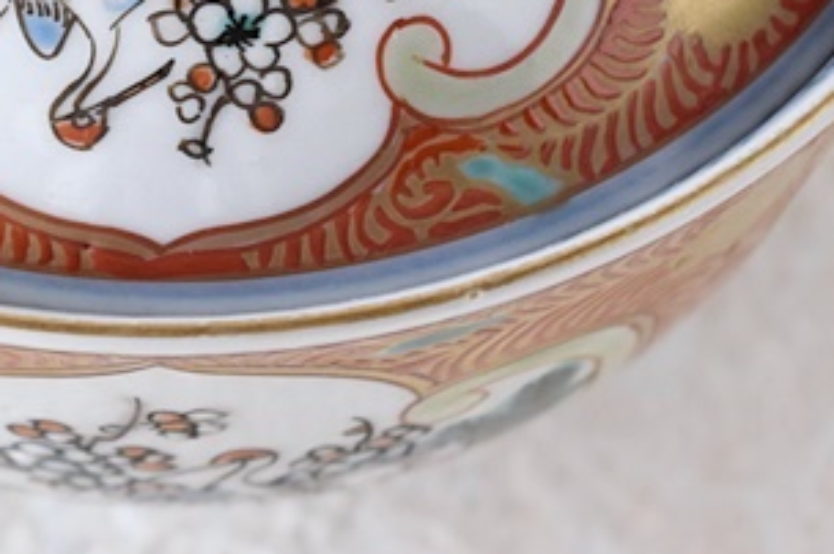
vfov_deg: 6.3
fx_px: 5029
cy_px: -34
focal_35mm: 217
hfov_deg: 9.4
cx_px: 107
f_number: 5.6
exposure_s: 1/13
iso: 800
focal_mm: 55
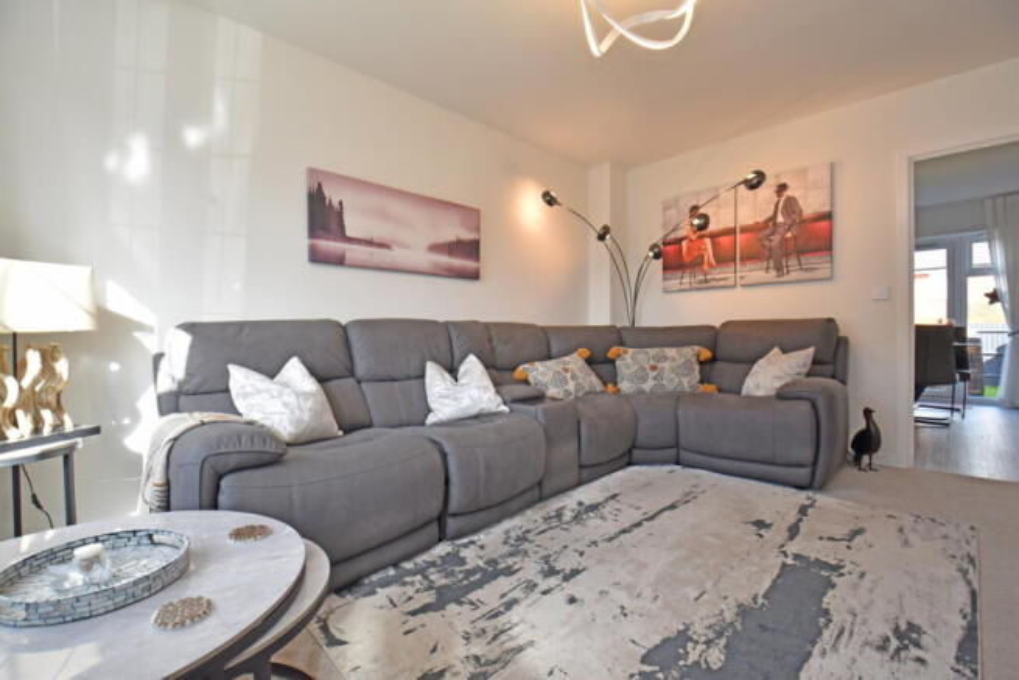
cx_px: 510
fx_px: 425
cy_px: 340
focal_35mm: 15
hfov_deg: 100.4
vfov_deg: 77.4
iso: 560
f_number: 5
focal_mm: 10
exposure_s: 1/200
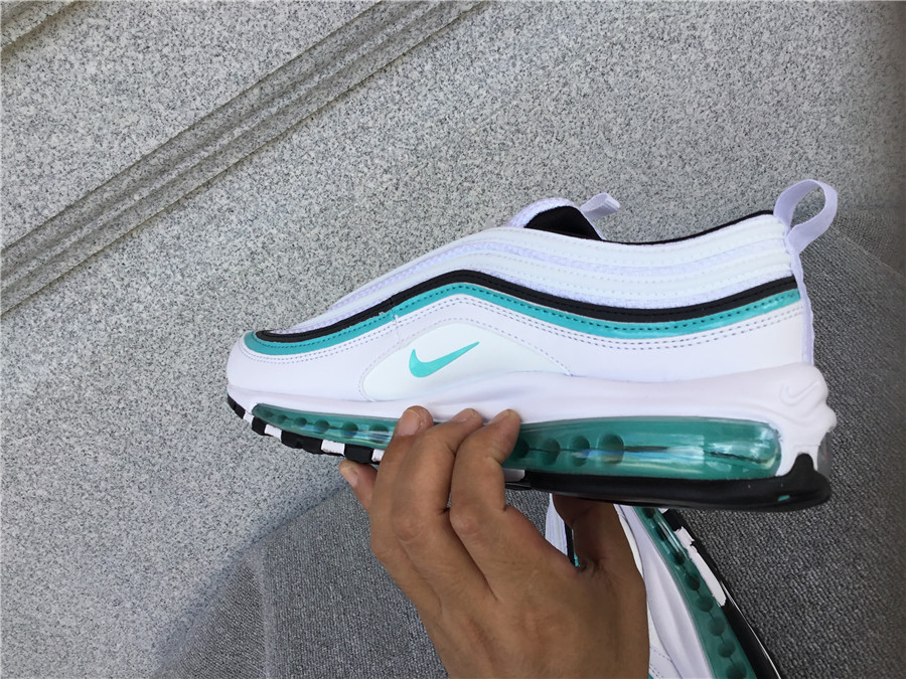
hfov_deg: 58.4
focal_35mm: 31
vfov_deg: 45.4
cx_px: 453
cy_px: 340
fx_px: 811
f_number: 2.4
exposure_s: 1/500
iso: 25
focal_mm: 3.3
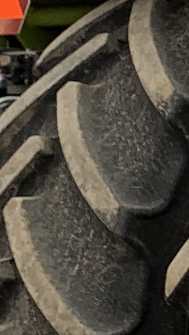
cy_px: 100
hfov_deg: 5.1
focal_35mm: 224
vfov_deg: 9.6
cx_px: 614
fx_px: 1995
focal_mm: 4.25
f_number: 1.8
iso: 25
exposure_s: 1/179
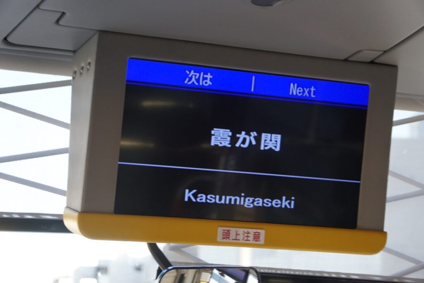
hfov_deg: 22.6
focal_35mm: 90
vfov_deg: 15.2
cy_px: 142
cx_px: 212
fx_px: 1061
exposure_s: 1/100
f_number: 5
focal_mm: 60
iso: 800
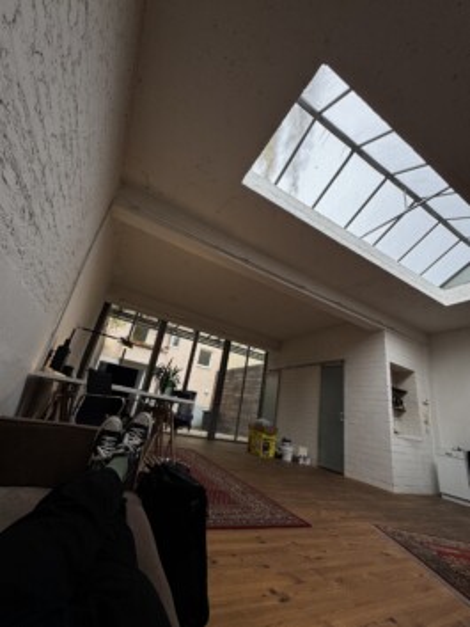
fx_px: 253
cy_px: 314
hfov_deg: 85.7
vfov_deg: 102.0
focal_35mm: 14
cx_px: 235
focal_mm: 2.22
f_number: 2.2
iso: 100
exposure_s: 1/99
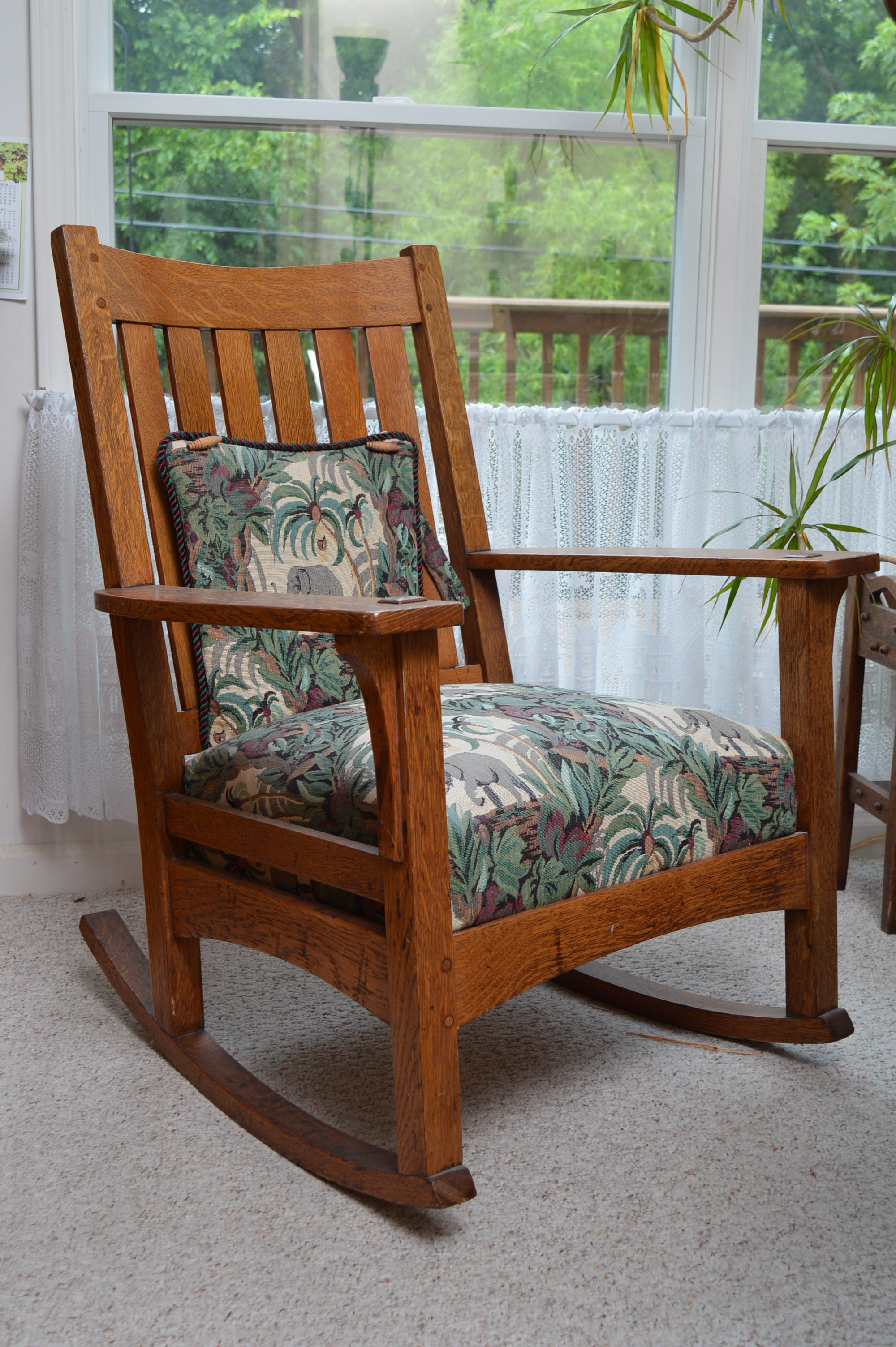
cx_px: 448
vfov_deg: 45.0
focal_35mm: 44
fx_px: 1627
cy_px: 674
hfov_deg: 30.8
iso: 200
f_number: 5.6
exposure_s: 1/80
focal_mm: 29
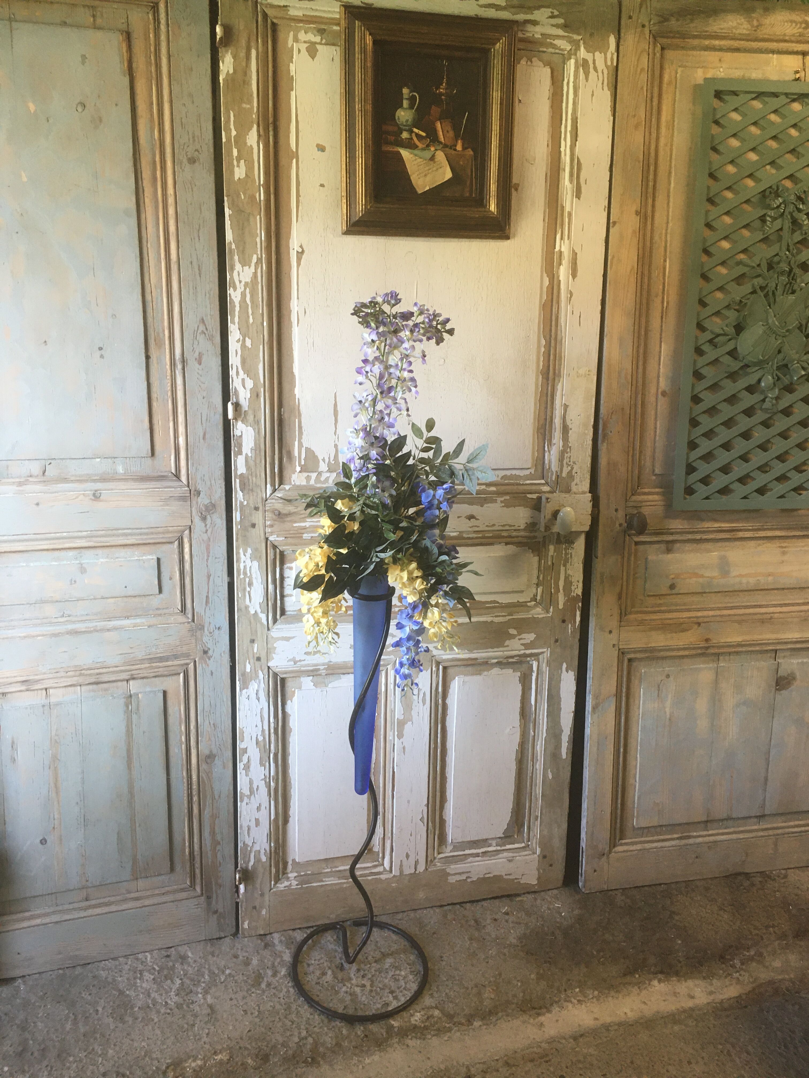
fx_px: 904
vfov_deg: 61.7
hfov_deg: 48.2
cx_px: 404
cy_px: 539
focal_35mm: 29
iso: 125
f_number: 2.2
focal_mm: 4.15
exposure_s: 1/33
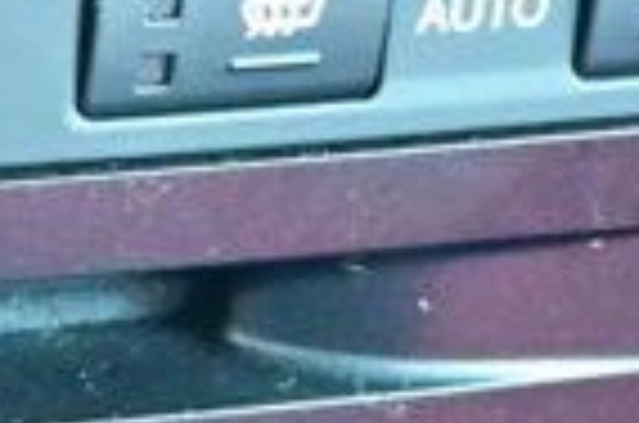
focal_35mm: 260
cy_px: 482
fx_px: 4605
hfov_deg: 7.5
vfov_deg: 5.2
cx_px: -842
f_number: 4.2
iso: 14400
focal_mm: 24
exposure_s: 1/40
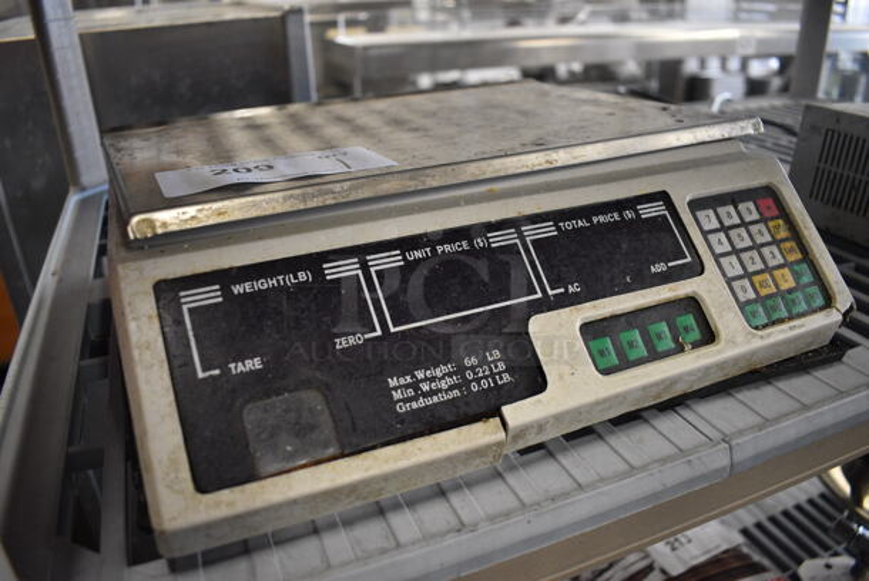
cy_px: 290
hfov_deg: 67.3
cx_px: 434
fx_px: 652
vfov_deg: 48.0
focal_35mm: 27
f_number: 3.5
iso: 1800
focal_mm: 18
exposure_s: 1/125
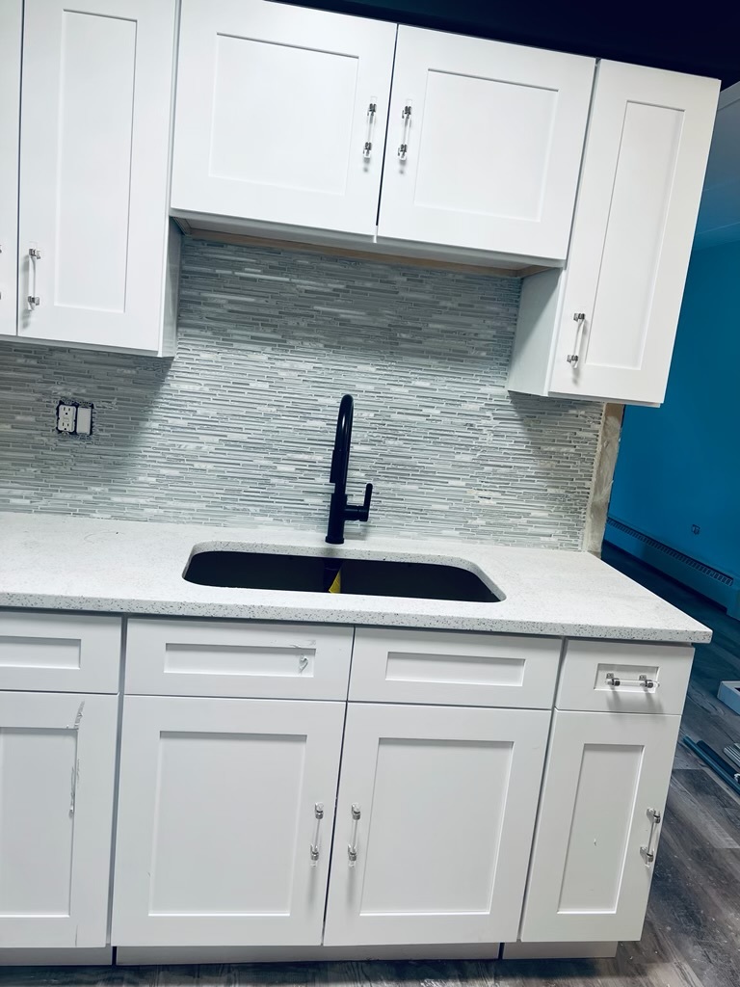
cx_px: 370
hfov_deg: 53.1
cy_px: 494
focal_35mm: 26
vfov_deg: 67.3
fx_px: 741
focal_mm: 5.7
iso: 100
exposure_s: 1/120
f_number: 1.5
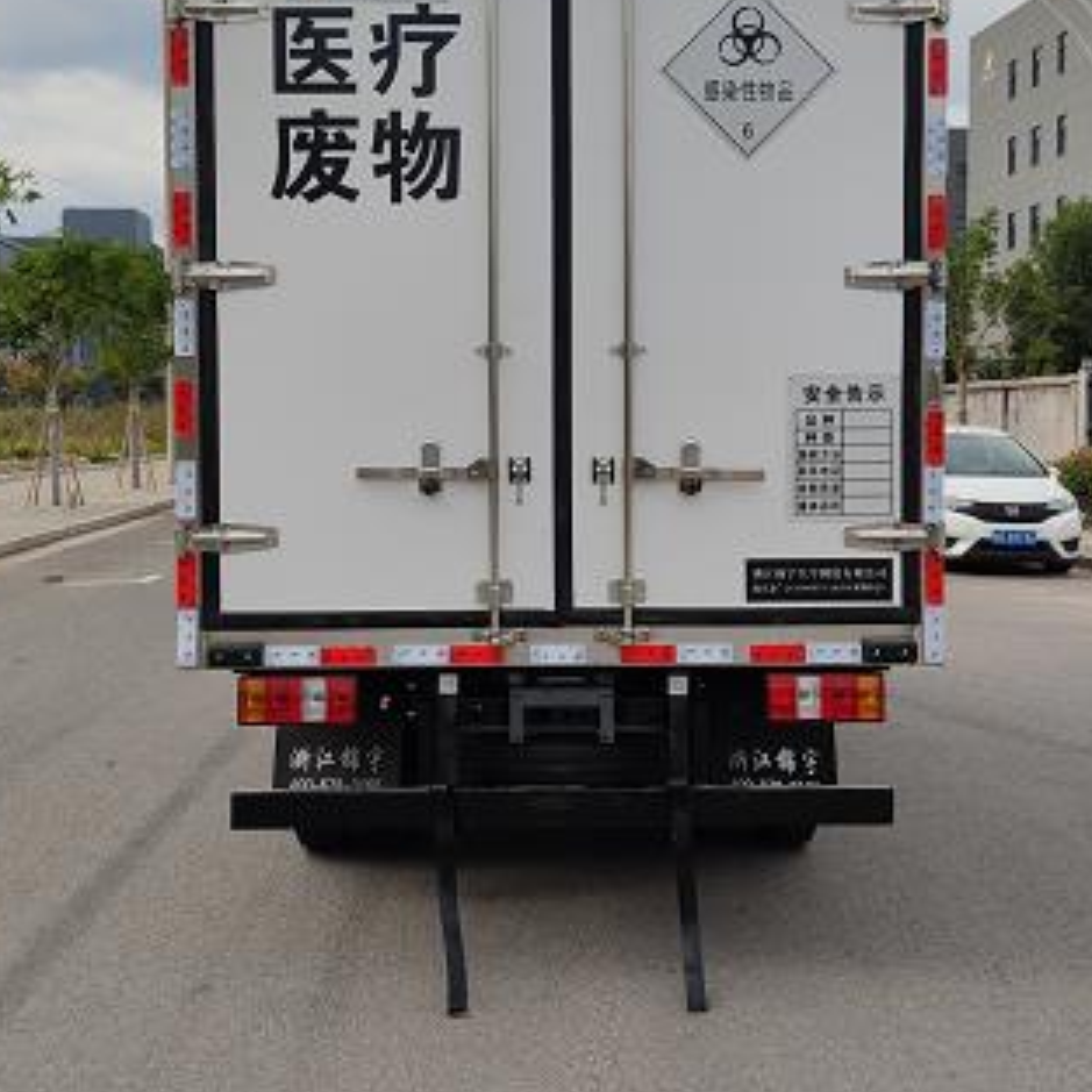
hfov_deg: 38.3
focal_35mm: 44
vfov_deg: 38.2
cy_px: 454
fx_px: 1570
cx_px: 551
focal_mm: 4.75
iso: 112
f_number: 1.75
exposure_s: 1/1902
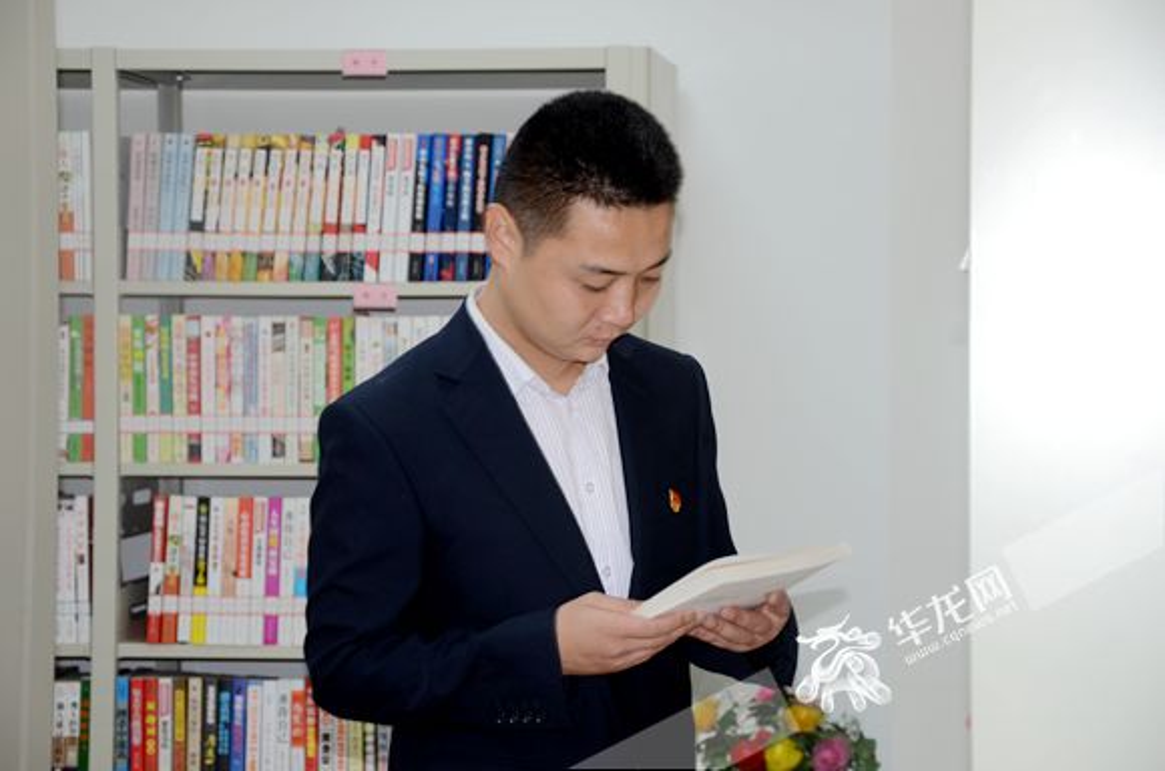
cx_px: 582
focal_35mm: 93
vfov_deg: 14.6
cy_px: 386
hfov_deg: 22.0
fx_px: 3003
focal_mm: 62
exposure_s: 1/60
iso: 800
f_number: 5.3
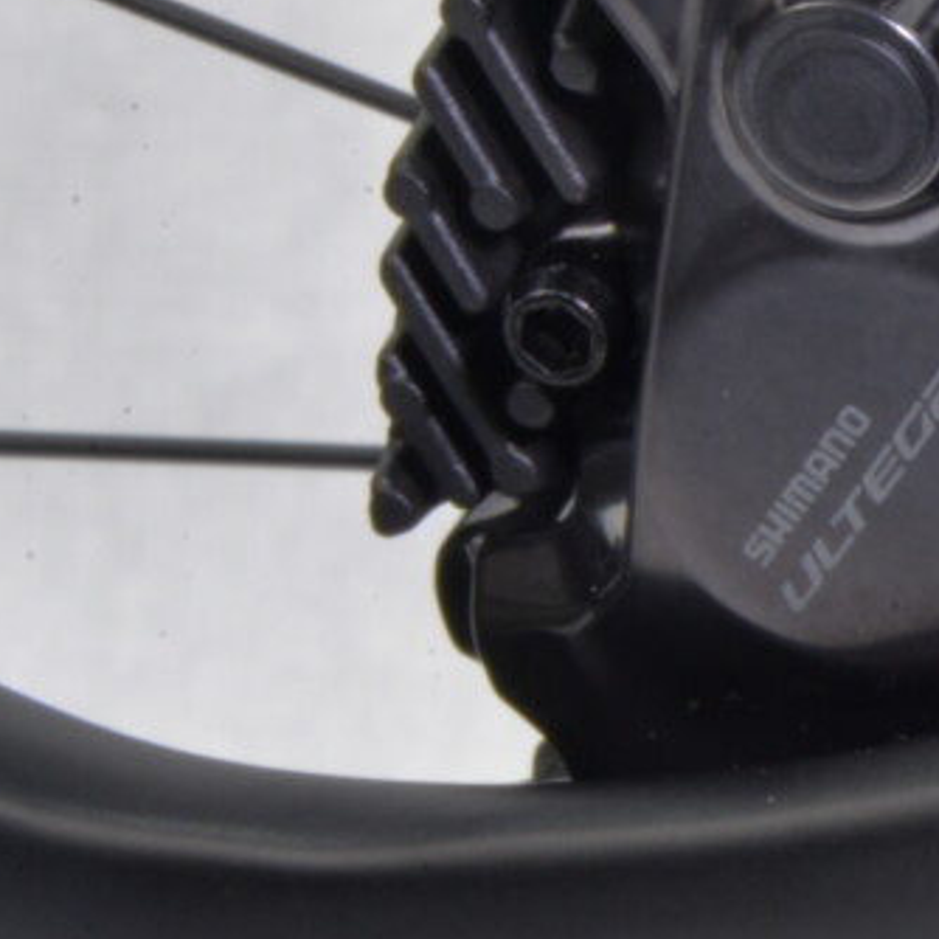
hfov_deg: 2.4
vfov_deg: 2.4
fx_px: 22496
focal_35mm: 733
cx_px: 1889
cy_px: 623
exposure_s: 1/1.6
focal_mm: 180
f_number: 36
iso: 800
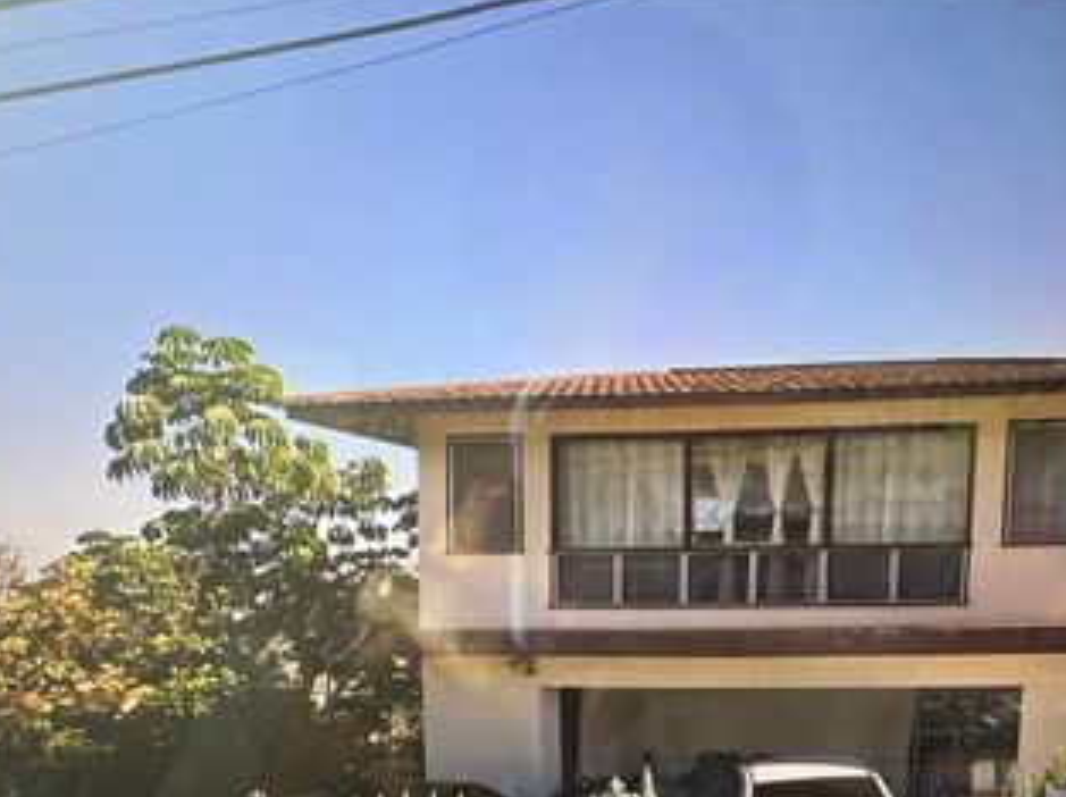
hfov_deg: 45.7
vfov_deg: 34.9
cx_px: 753
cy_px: 622
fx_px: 1230
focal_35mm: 40
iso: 125
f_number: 2.2
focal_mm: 2.22
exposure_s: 1/99
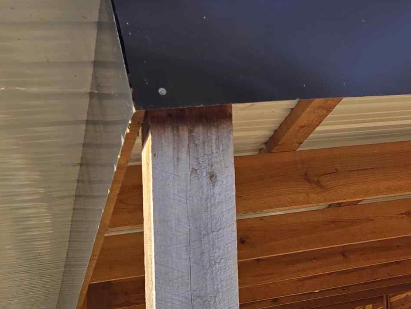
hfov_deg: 22.6
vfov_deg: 18.7
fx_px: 891
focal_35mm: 75
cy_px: 356
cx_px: 564
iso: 20
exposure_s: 1/182
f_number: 1.7
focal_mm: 6.3
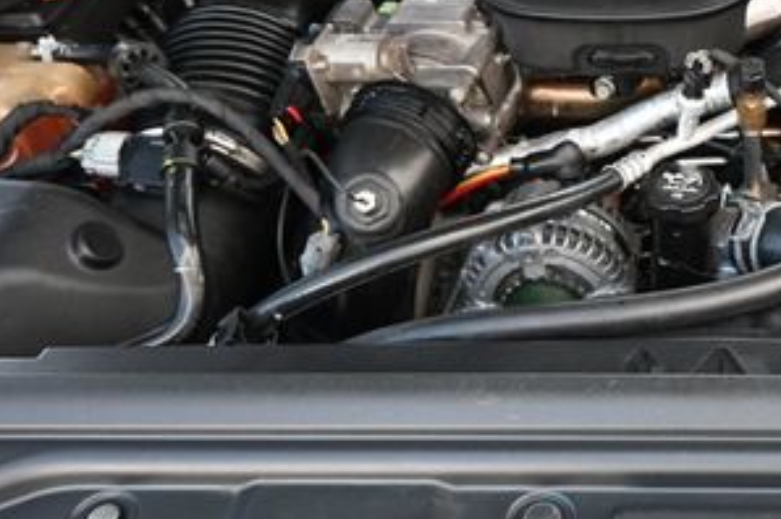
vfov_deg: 23.3
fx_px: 1257
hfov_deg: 32.2
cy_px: 246
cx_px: 750
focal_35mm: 58
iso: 400
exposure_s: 1/125
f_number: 3.5
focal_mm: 18
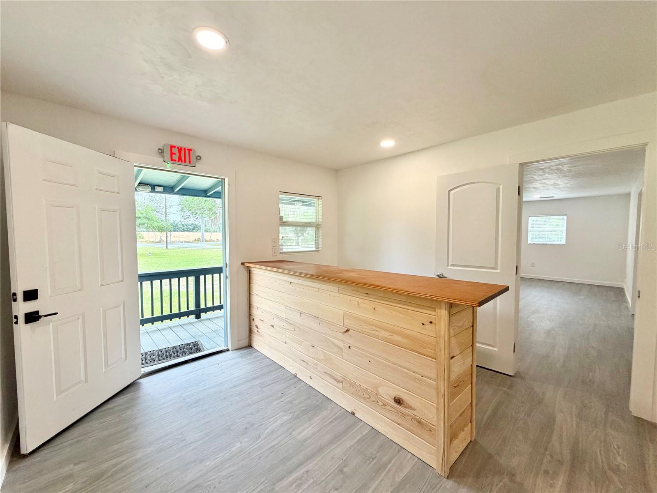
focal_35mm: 14
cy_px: 246
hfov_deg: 102.1
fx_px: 266
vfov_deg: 85.7
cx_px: 328
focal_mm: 2.22
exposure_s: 1/121
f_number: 2.2
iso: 160
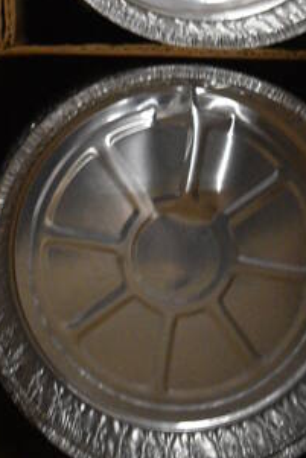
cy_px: -192
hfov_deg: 14.2
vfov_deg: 19.2
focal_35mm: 96
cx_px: 55
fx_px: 1216
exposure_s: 1/125
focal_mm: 21
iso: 3200
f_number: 3.8
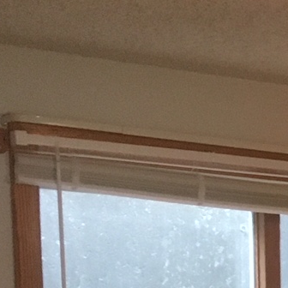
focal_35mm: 154
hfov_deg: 9.7
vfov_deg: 10.7
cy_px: 497
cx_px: 742
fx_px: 1450
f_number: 2.2
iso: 160
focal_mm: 4.15
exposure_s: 1/30
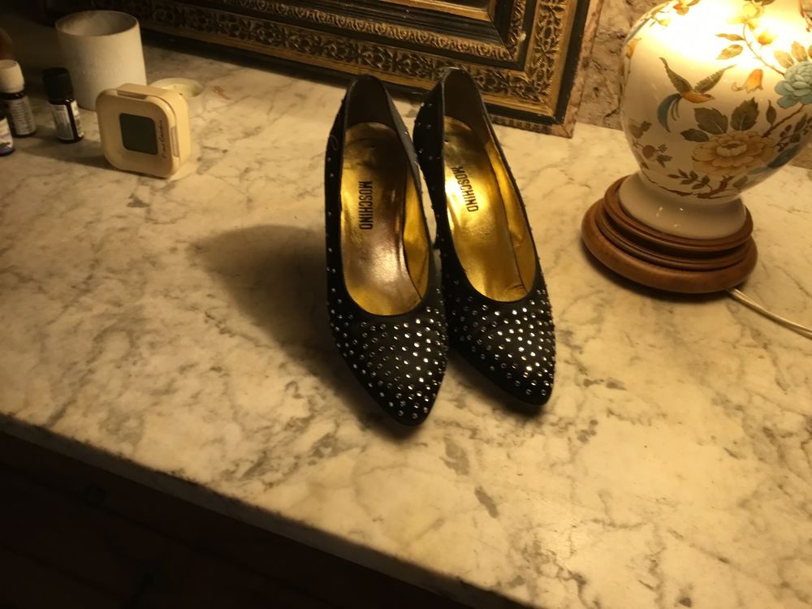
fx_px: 727
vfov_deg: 45.4
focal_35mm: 31
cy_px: 304
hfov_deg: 58.4
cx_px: 406
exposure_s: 1/33
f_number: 2.4
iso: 125
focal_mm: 3.3
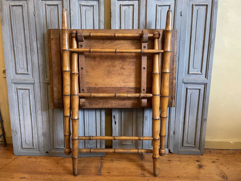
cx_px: 120
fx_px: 181
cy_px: 90
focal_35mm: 26
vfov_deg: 53.1
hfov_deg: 67.3
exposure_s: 1/33
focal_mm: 4.2
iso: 400
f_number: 1.6
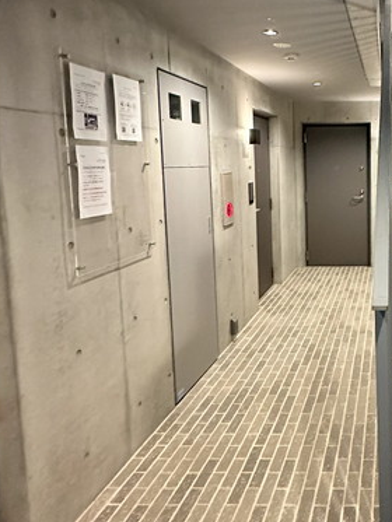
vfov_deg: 59.5
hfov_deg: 41.4
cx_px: 382
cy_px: 209
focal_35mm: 30
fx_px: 453
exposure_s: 1/50
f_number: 2.2
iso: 1000
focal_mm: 2.22
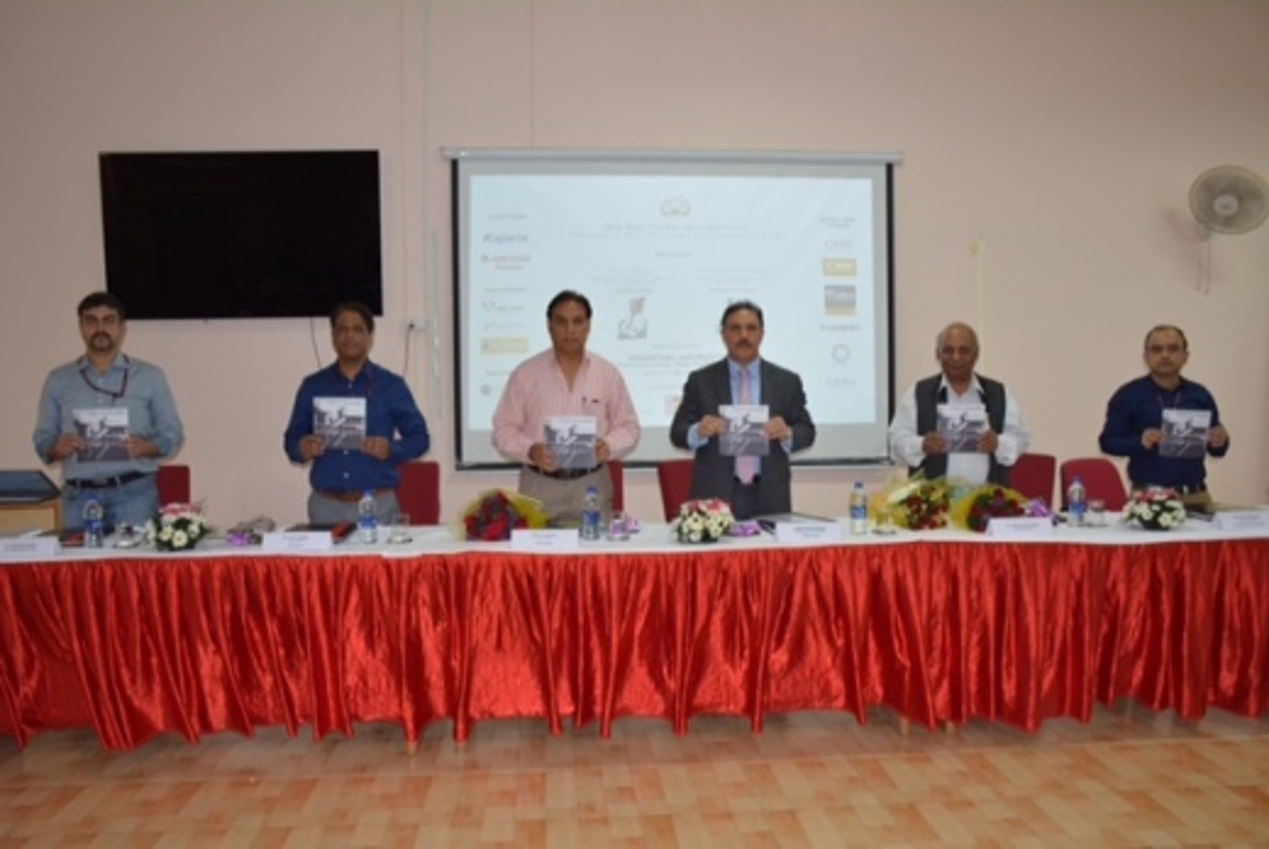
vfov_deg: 43.7
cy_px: 424
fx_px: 1059
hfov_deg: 61.9
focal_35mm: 30
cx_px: 634
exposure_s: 1/100
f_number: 5.6
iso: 1250
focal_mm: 20
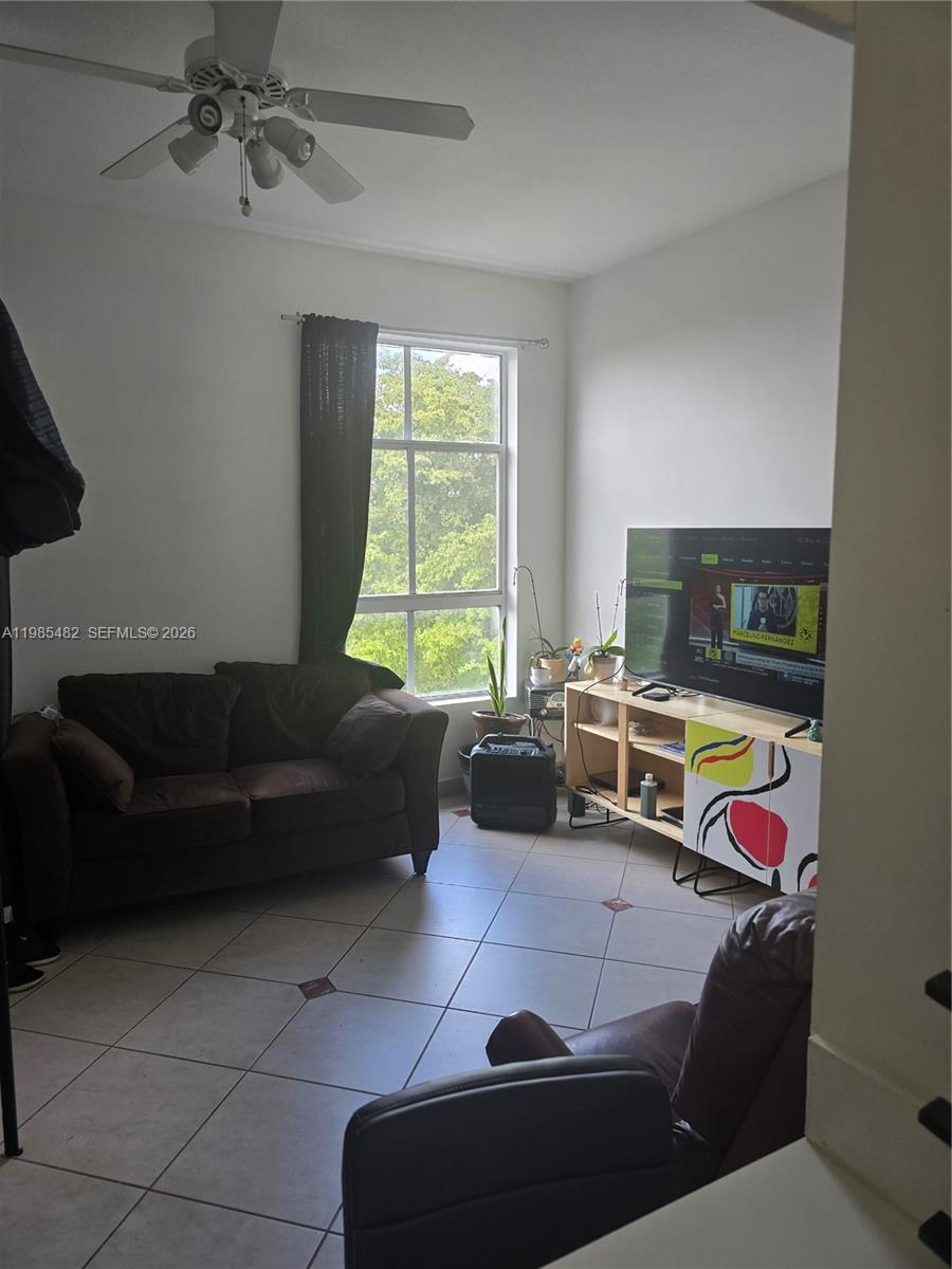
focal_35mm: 23
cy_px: 634
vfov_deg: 73.9
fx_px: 843
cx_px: 476
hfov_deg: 58.9
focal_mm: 6.3
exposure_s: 1/120
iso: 64
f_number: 1.7
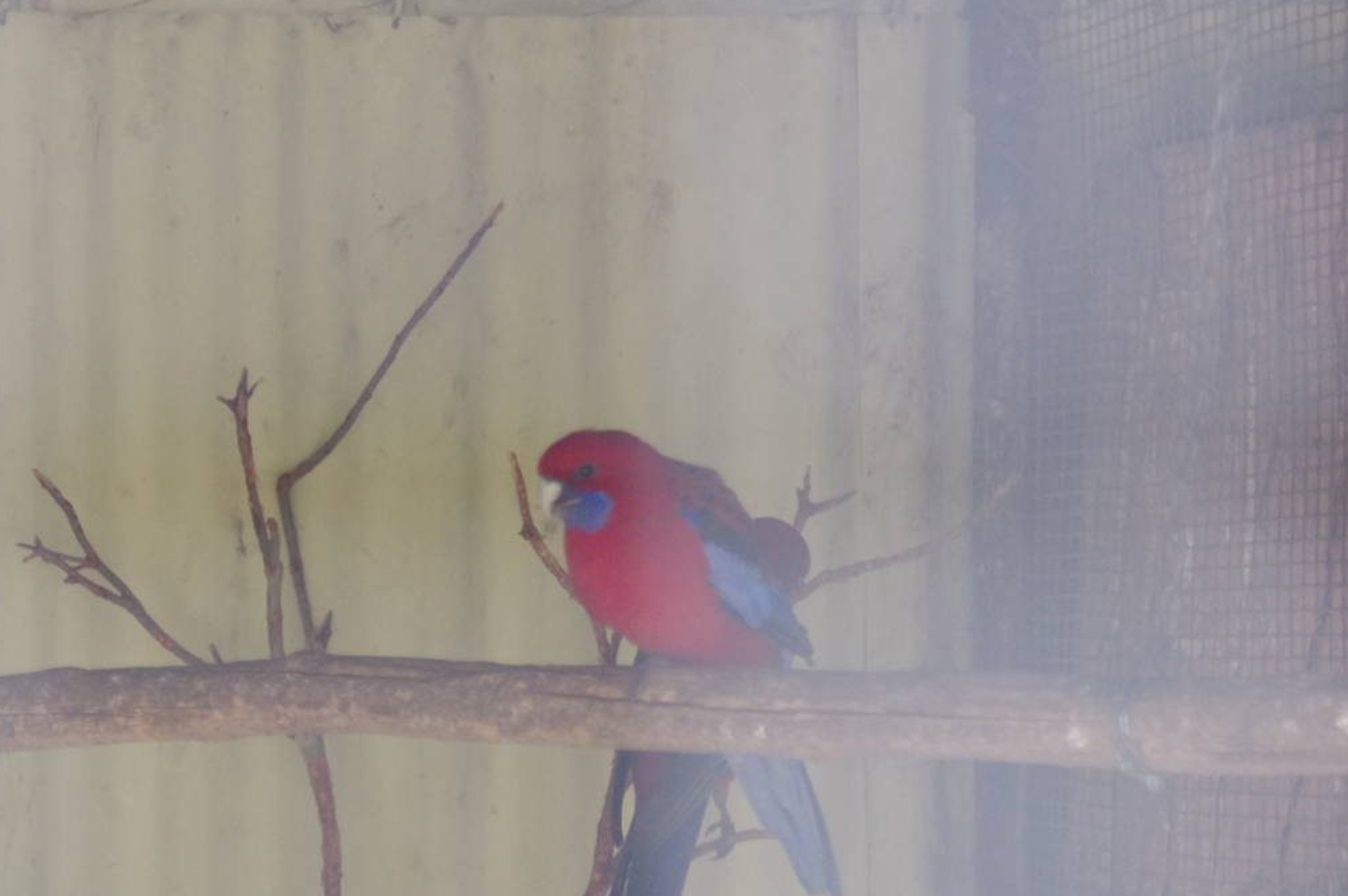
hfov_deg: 9.3
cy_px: 644
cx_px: 348
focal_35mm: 222
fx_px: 8304
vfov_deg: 6.2
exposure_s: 1/80
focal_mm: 93
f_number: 5.6
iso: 1600
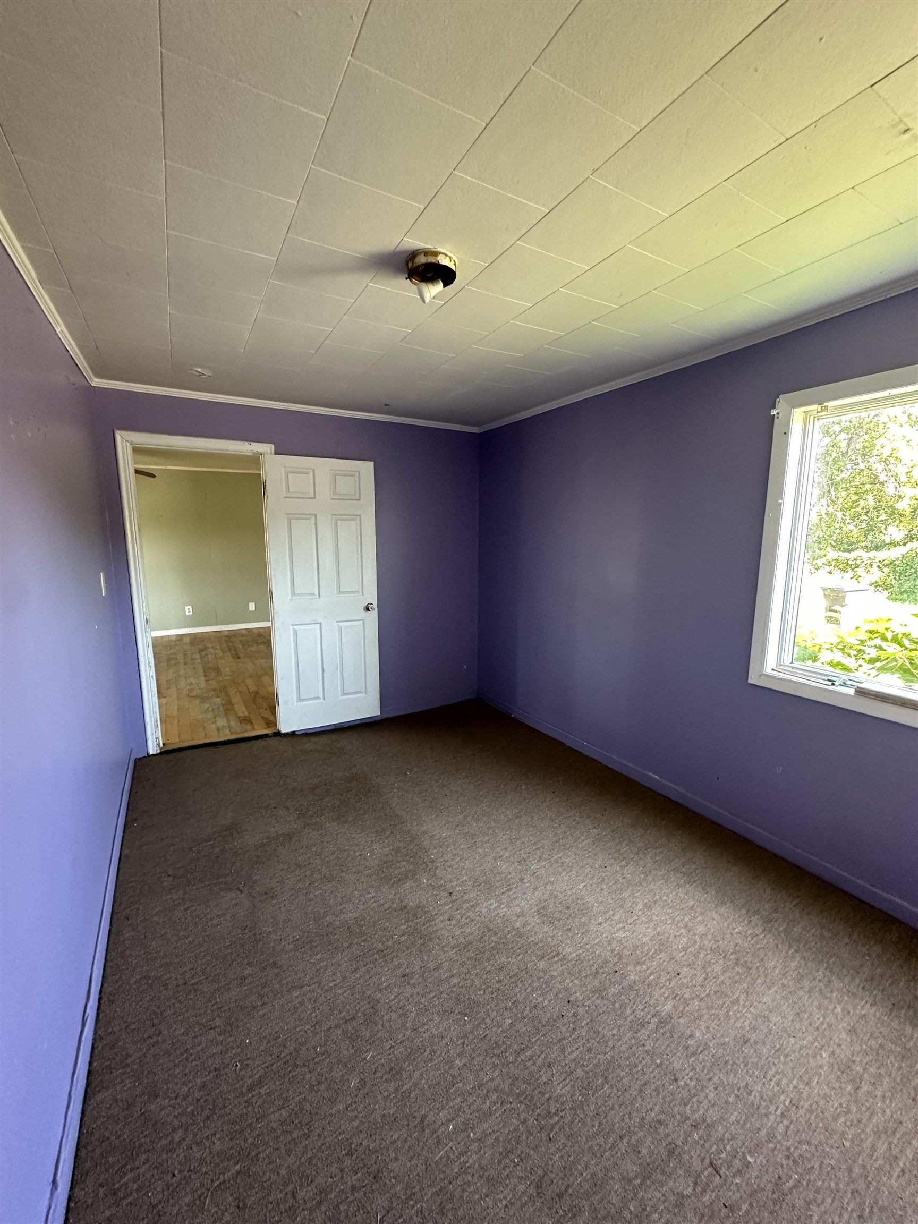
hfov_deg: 85.7
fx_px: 495
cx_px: 459
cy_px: 612
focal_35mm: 14
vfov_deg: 102.1
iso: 400
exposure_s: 1/60
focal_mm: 2.22
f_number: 2.2
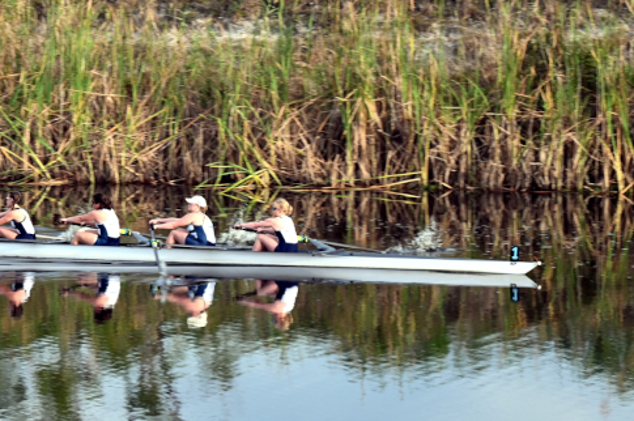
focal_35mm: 196
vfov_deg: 7.0
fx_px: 3447
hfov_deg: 10.4
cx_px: 31
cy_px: 256
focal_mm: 95
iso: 400
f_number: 6.3
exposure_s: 1/125
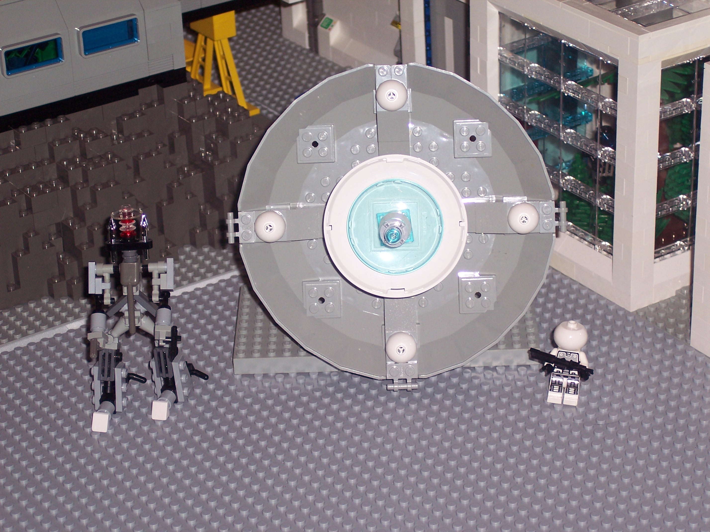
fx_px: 2400
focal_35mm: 117
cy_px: 266
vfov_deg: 12.7
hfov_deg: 16.8
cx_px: 355
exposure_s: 1/125
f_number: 4.8
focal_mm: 24
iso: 100
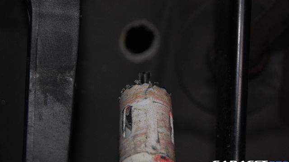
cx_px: 144
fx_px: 663
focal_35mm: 87
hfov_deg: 24.6
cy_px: 72
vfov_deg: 14.0
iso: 400
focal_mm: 55
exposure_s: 1/60
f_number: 5.6
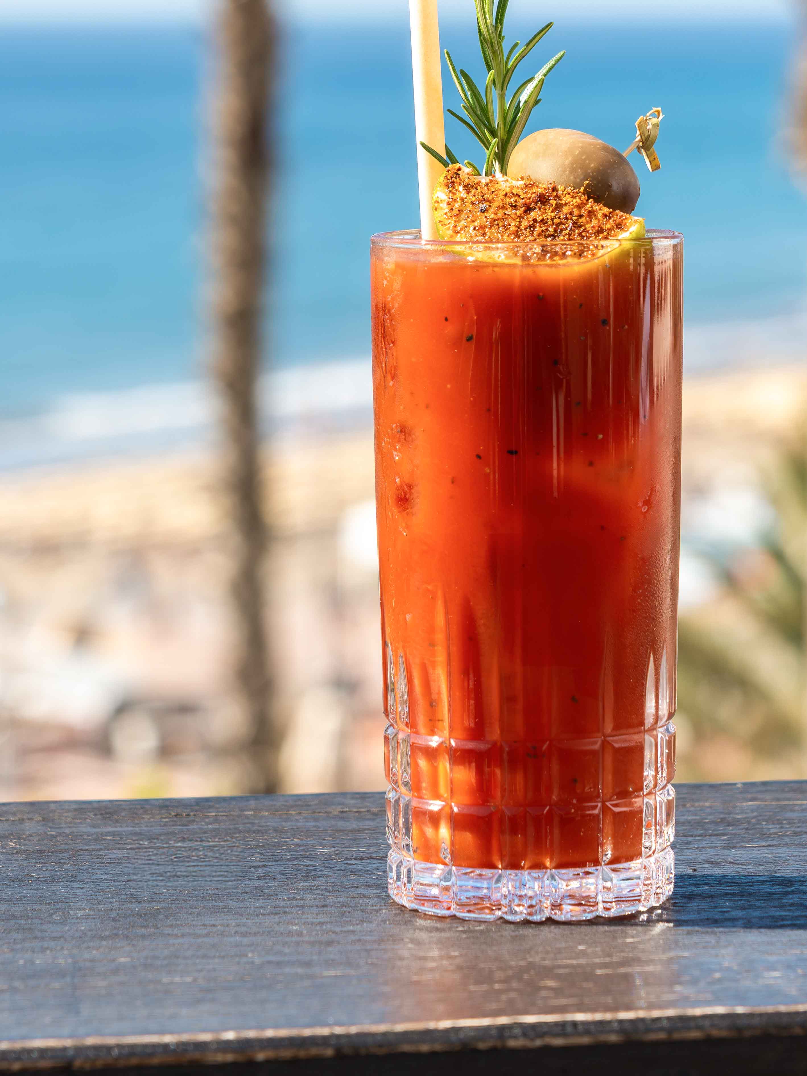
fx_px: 4756
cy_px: 353
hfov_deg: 9.7
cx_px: 509
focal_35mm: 153
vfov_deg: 12.9
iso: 125
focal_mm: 86
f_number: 8
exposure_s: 1/200
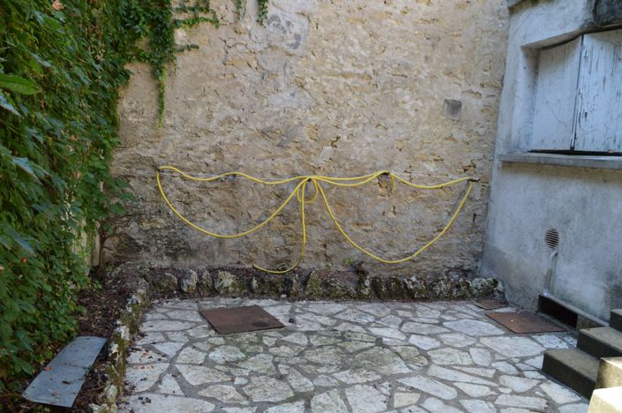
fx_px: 466
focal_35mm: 27
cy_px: 206
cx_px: 311
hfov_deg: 67.5
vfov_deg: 47.8
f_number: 5.6
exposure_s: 1/125
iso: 400
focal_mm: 18
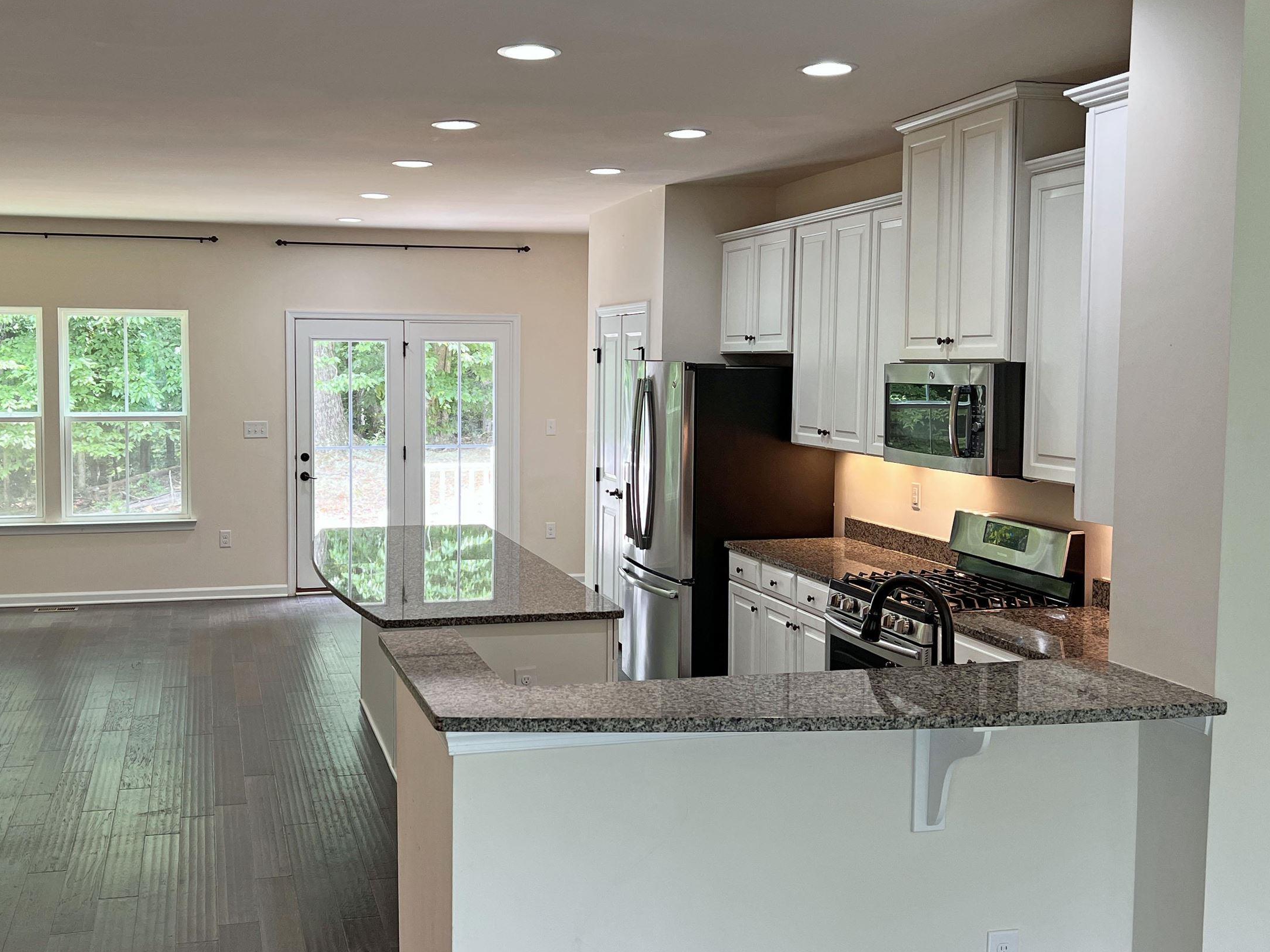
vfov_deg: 38.6
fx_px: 1357
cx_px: 545
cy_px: 430
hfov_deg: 50.0
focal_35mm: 37
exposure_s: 1/120
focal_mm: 5.7
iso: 80
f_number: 1.5
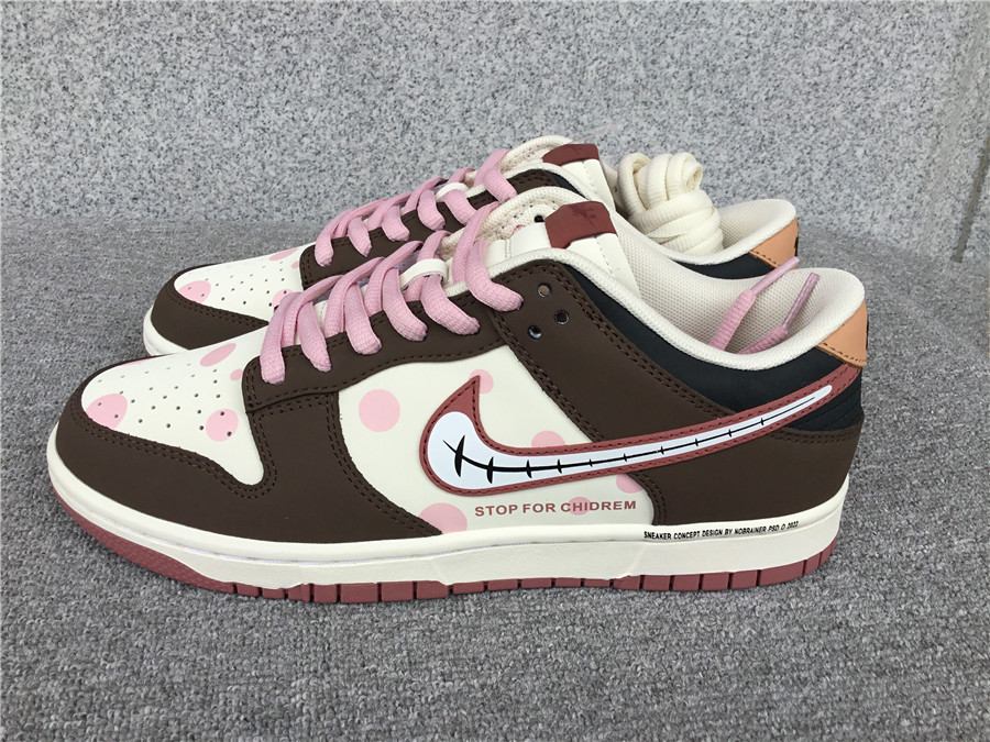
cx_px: 495
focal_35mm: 31
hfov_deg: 58.4
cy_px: 371
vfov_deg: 45.4
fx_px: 887
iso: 25
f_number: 2.4
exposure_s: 1/386
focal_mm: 3.3
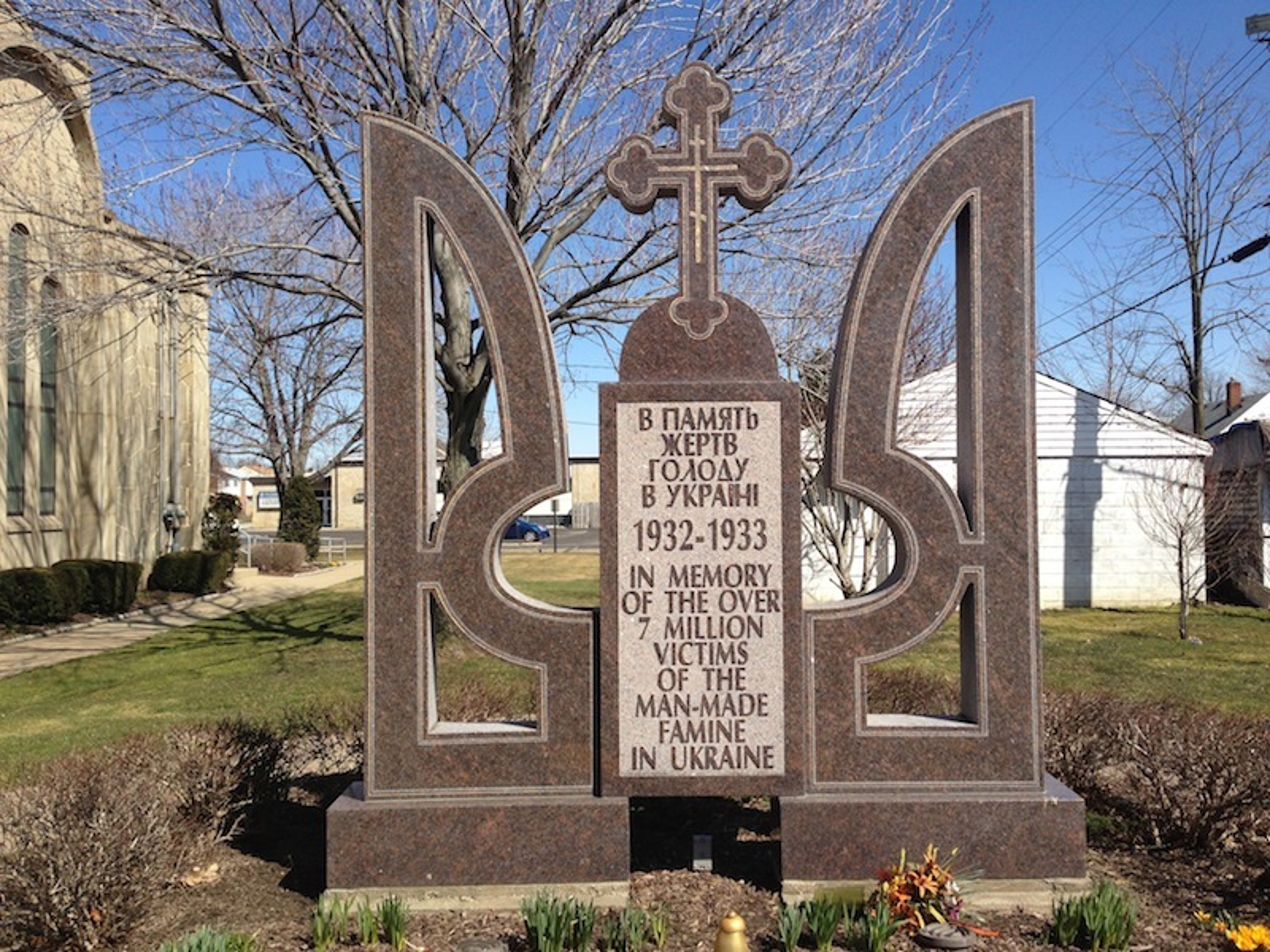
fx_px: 1211
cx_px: 635
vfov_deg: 42.9
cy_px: 476
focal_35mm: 33
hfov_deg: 55.4
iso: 50
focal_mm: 4.13
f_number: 2.4
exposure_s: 1/1355
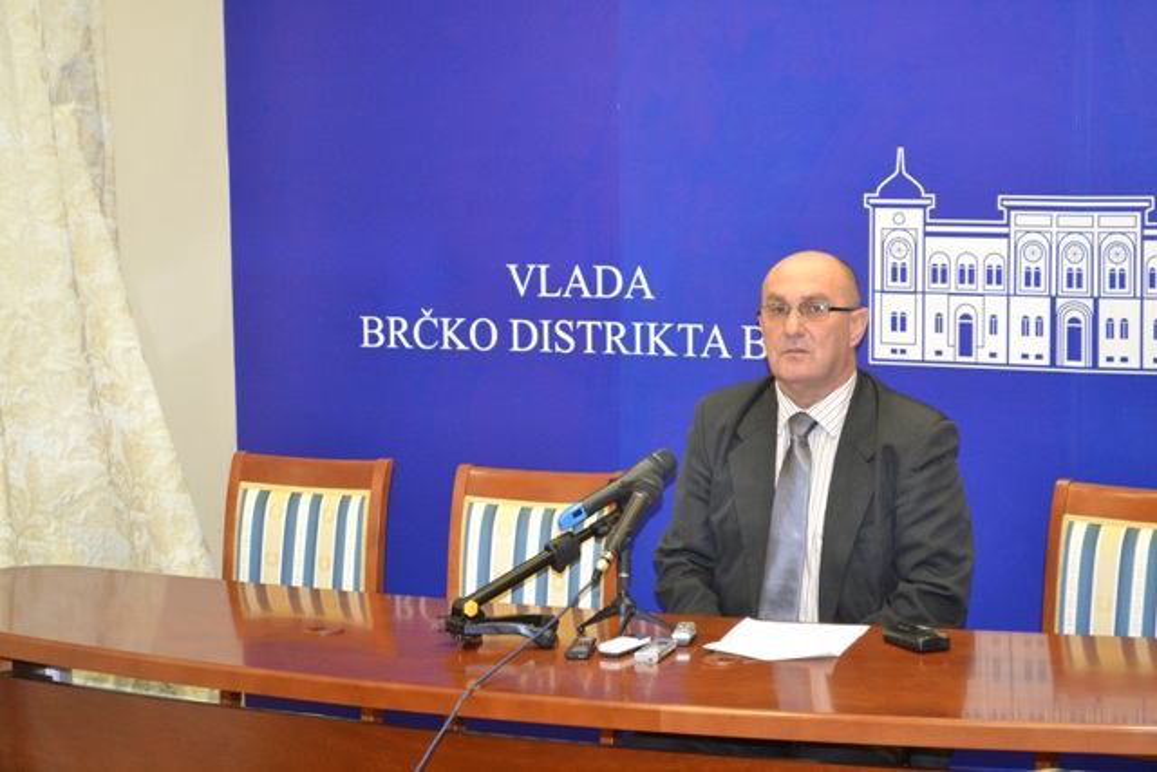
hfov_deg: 24.6
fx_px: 2652
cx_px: 578
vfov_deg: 16.6
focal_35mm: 82
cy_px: 386
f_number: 5.6
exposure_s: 1/60
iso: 2000
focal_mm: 55
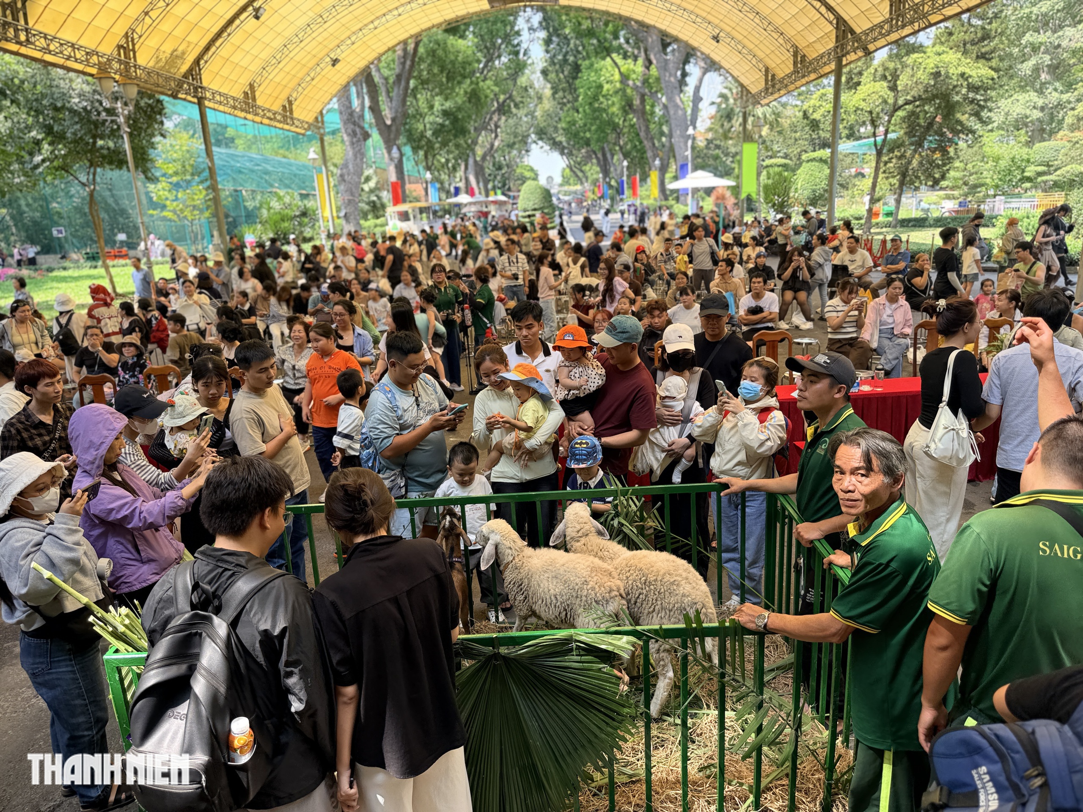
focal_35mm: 24
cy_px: 406
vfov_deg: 56.8
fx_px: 751
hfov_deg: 71.6
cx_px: 542
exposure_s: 1/317
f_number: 1.78
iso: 100
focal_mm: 6.76
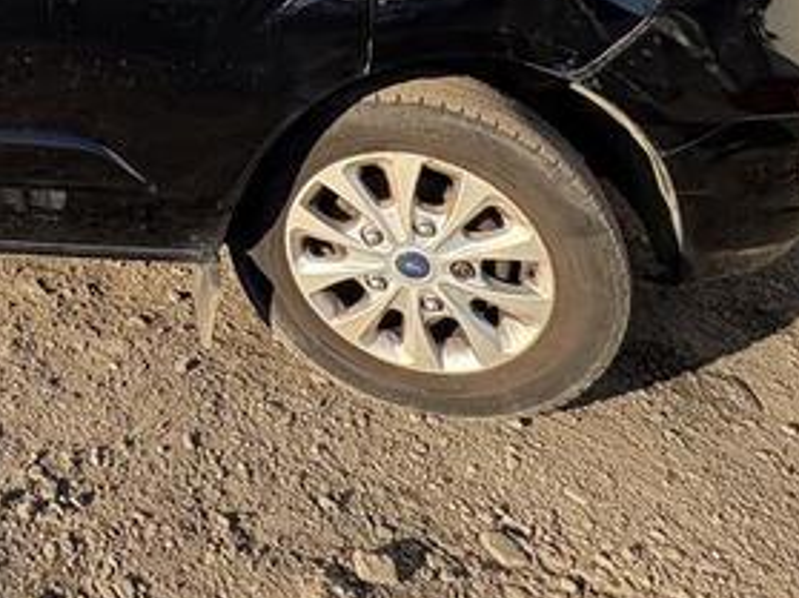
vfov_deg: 26.1
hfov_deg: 33.1
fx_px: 1038
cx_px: -195
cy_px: -229
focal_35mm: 45
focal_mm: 2.22
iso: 64
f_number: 2.2
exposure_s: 1/405
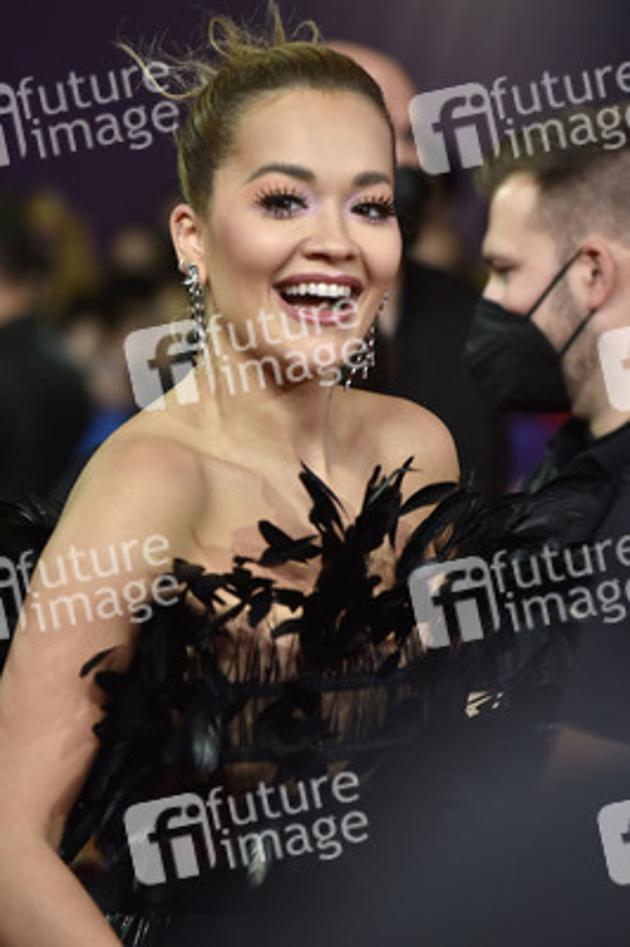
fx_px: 5259
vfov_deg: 10.3
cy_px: 474
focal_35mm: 200
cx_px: 315
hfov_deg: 6.9
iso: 2000
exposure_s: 1/200
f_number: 5.6
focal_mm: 200
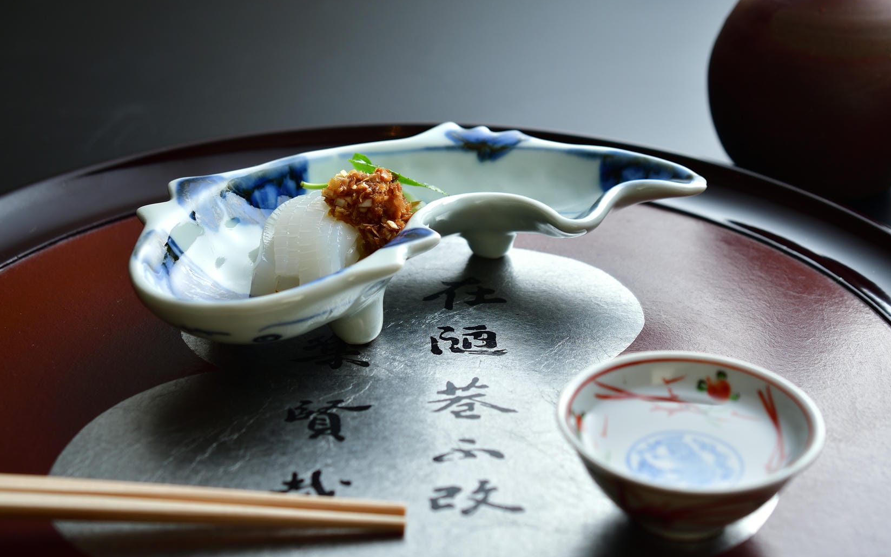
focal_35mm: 62
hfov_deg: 33.0
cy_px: 287
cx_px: 447
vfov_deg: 21.0
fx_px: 1506
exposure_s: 1/250
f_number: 6.3
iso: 100
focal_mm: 40
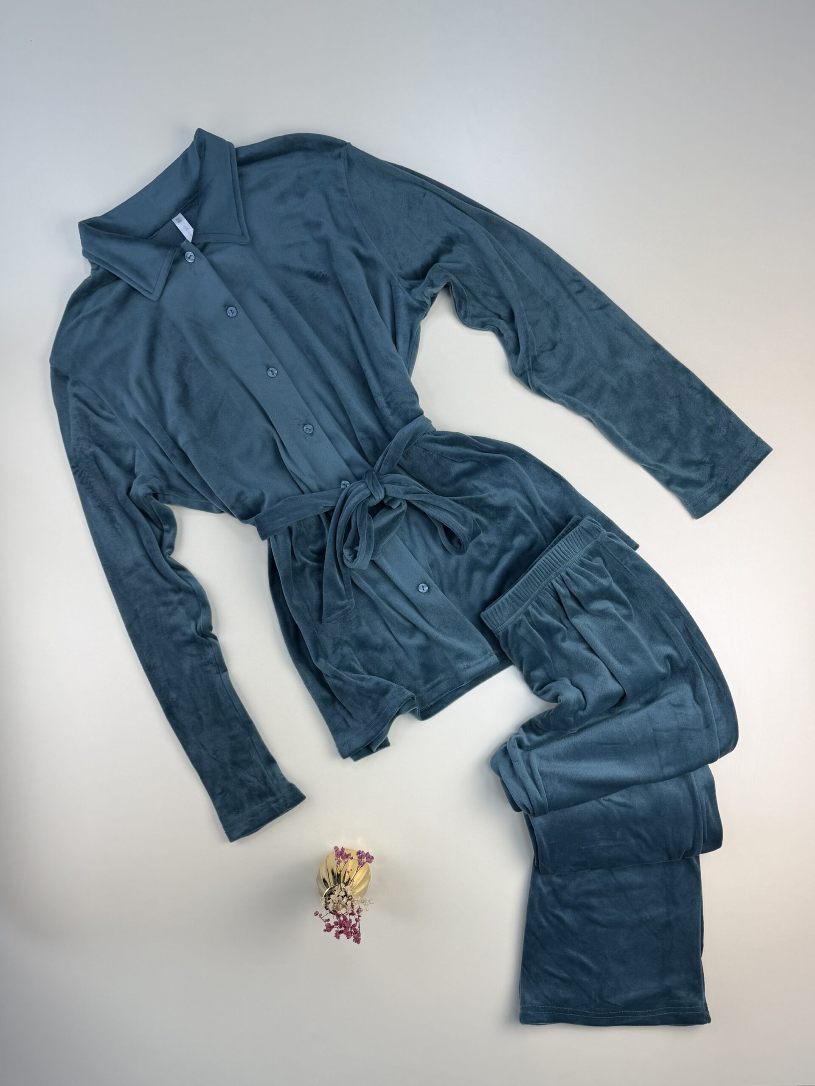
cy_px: 543
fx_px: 753
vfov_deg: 71.6
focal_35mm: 24
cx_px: 408
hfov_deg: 56.8
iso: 80
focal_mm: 6.76
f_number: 1.78
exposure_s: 1/575
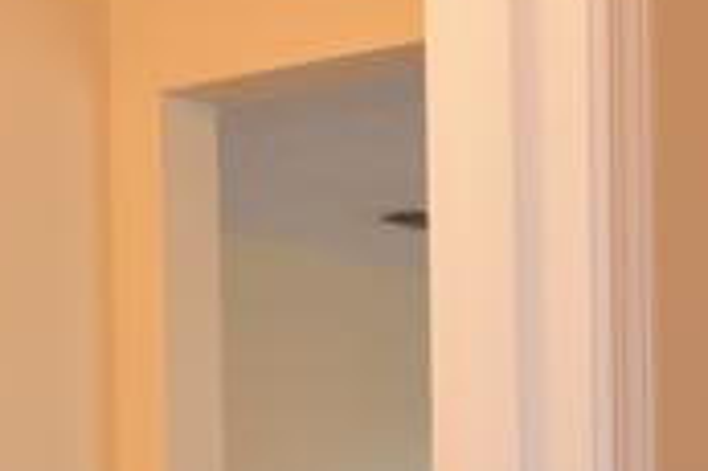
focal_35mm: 111
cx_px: 405
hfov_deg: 18.4
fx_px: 2181
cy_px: 676
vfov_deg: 11.8
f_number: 4.2
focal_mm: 20
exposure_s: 1/60
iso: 1250
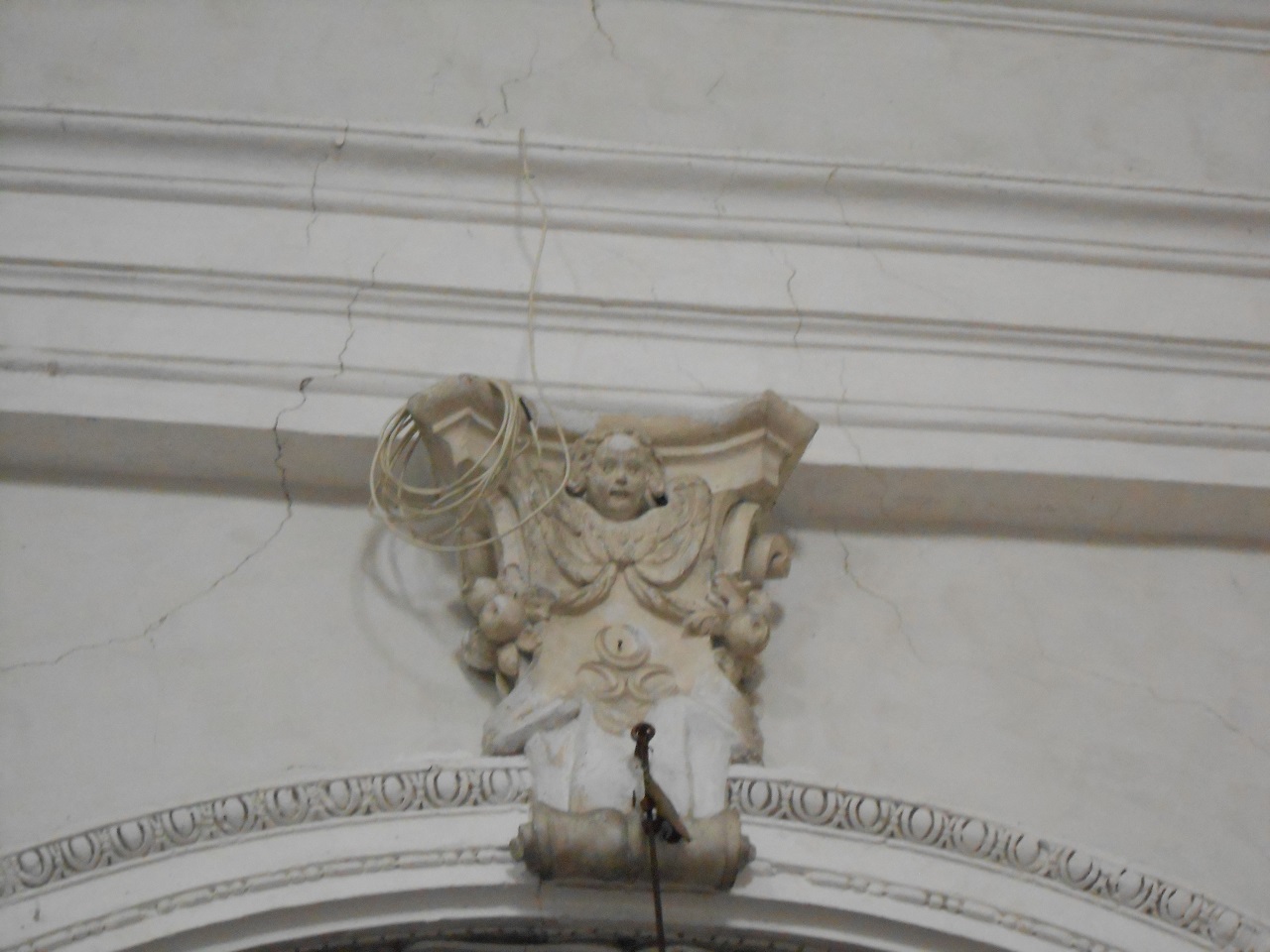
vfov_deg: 9.5
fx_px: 5723
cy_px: 476
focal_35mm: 156
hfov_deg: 12.7
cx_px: 635
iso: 800
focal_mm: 27.6
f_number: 6.5
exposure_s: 1/25
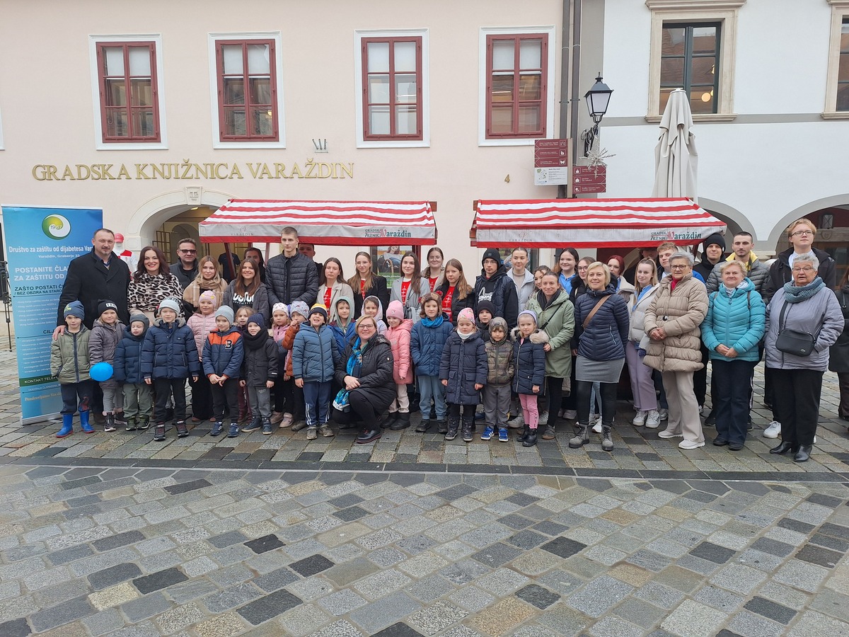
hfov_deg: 73.9
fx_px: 564
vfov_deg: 58.9
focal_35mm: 23
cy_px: 318
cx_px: 424
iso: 40
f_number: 1.8
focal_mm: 5.54
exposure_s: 1/492
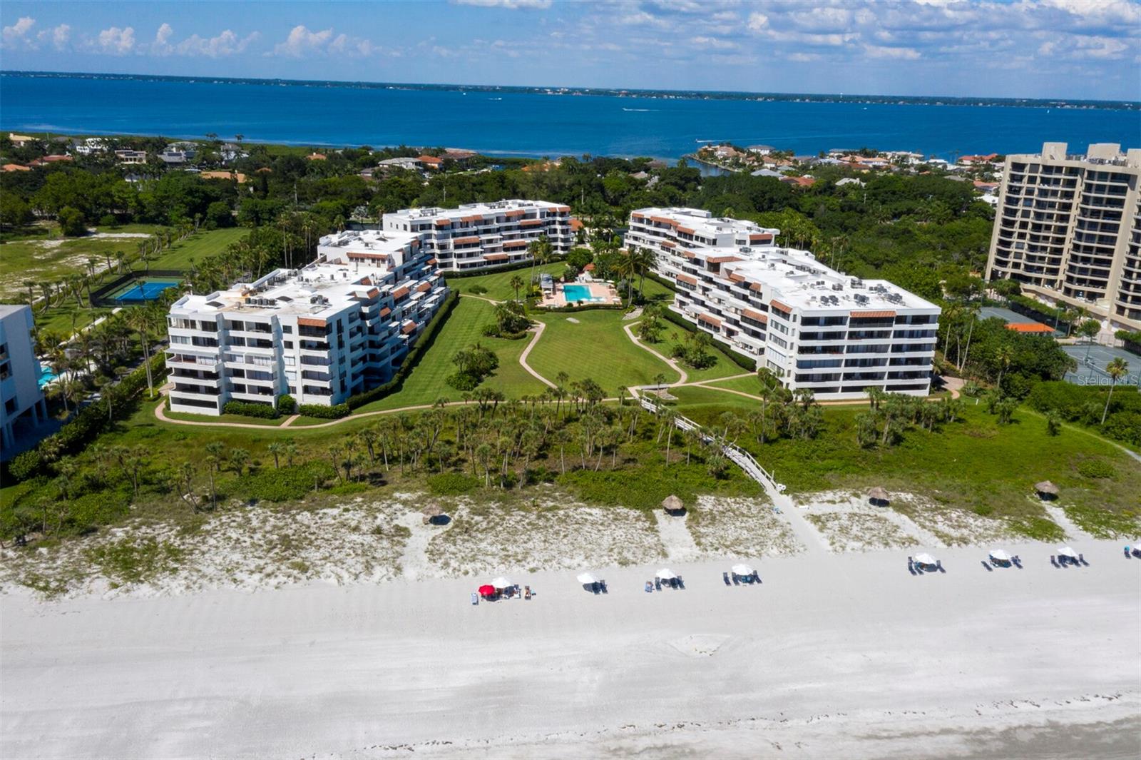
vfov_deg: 46.4
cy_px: 380
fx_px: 887
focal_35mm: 28
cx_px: 570
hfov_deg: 65.5
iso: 200
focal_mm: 10.26
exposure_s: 1/500
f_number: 11
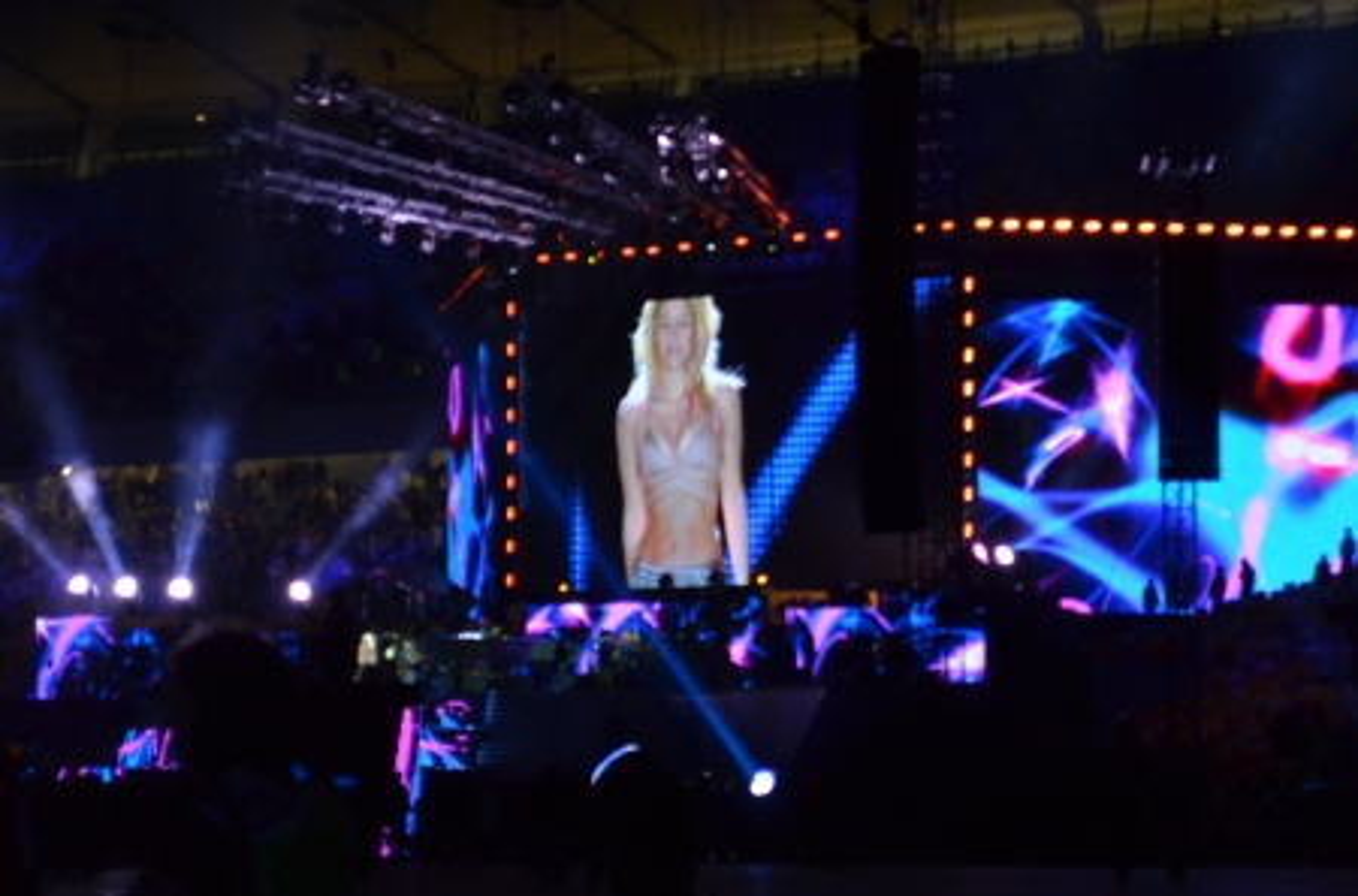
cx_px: 679
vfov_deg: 16.4
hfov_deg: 24.7
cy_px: 448
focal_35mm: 82
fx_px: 3102
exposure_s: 1/80
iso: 2000
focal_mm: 55
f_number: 5.6
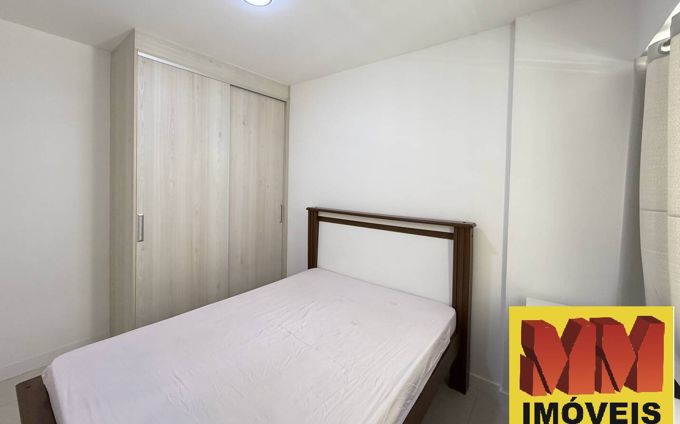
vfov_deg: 74.5
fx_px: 278
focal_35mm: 15
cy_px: 188
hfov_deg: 101.5
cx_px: 339
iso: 320
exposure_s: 1/64
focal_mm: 2.22
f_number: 2.2
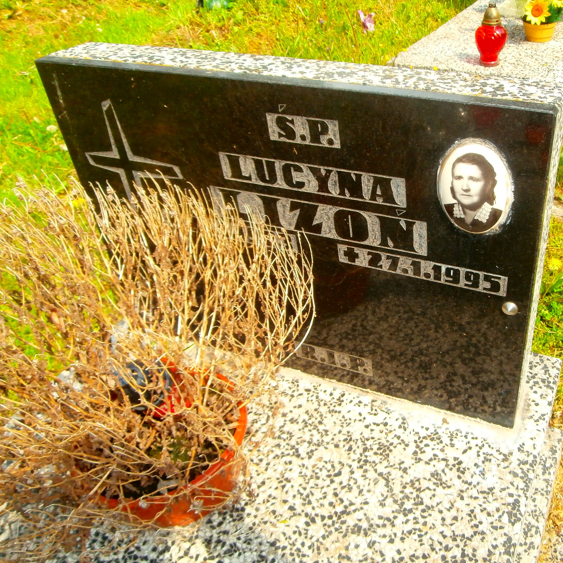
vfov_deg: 51.1
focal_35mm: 32
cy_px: 262
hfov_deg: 49.7
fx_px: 589
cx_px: 398
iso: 100
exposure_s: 1/500
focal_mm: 4.43
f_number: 3.2
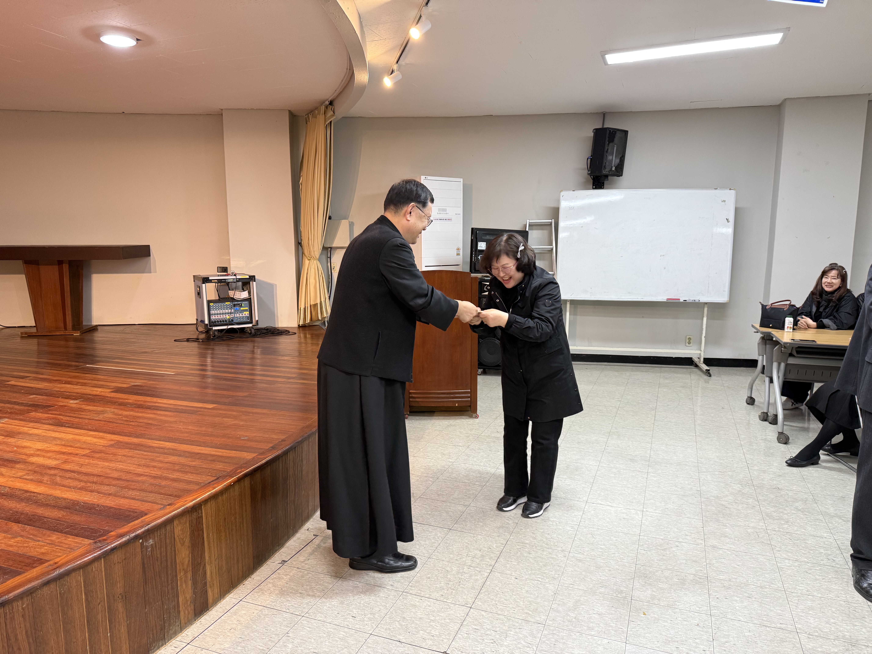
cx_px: 436
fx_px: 605
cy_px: 327
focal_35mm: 24
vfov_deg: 56.8
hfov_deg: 71.6
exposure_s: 1/60
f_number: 1.78
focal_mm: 6.76
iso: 160
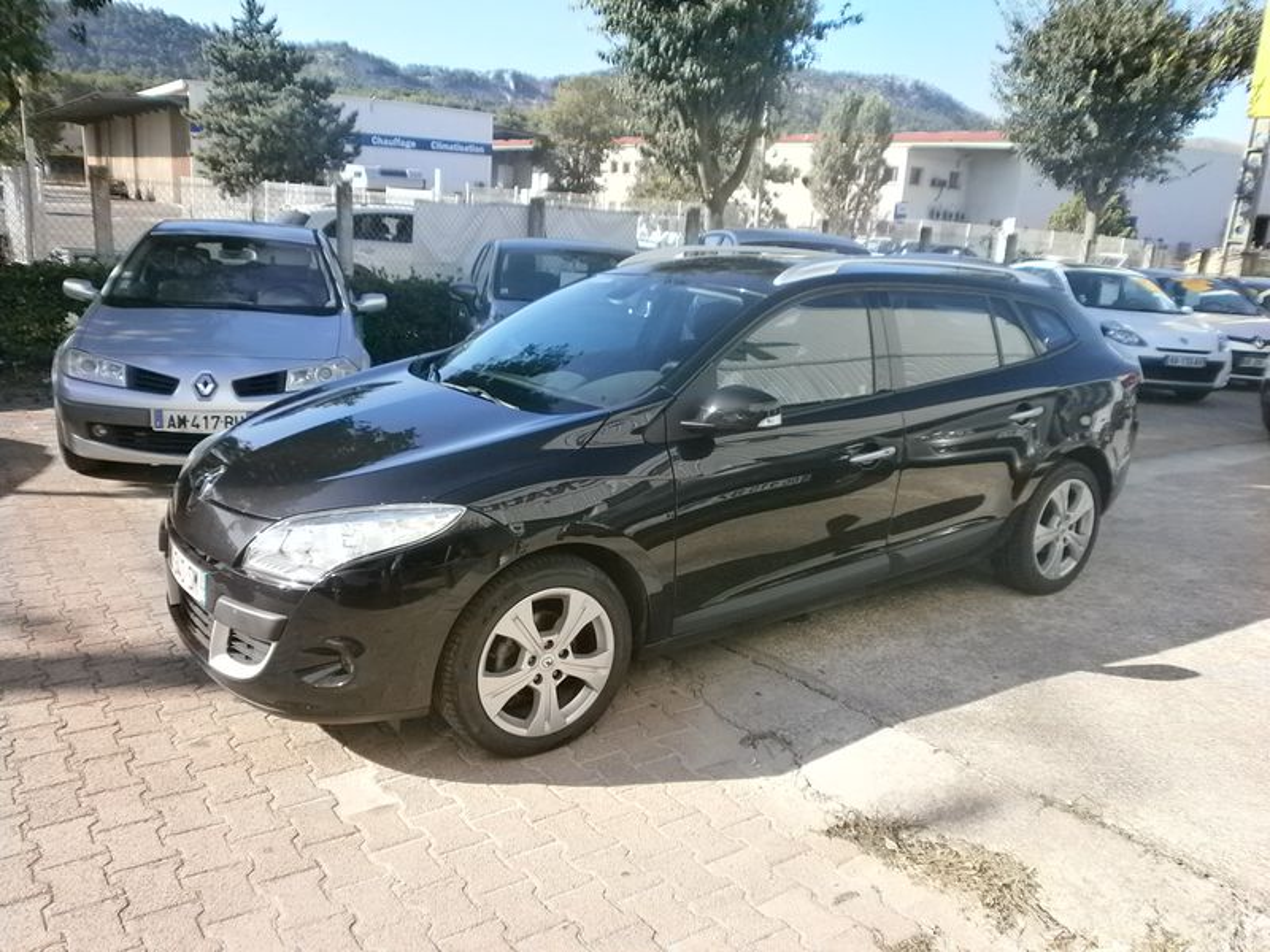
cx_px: 635
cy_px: 476
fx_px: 991
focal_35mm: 27
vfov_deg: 51.4
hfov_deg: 65.3
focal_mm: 4.8
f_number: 2.9
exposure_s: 1/640
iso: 100
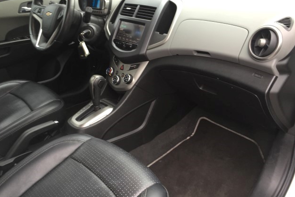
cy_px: 92
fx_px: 254
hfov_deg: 60.3
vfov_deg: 42.3
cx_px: 147
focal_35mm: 31
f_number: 2.2
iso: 40
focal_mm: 4.15
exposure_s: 1/60
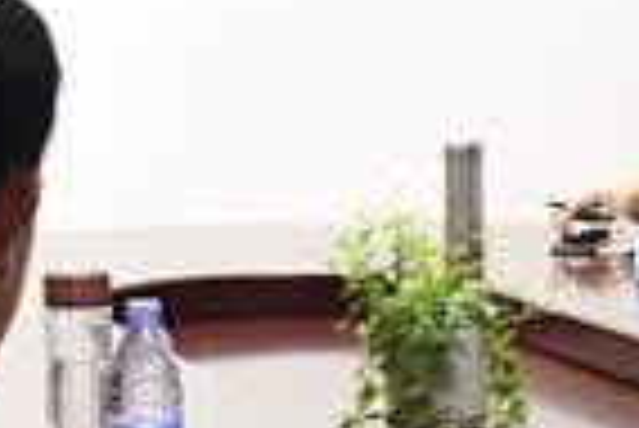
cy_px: 124
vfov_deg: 7.8
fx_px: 3145
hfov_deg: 11.5
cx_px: 644
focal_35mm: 177
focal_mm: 18
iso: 3200
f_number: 3.5
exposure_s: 1/125
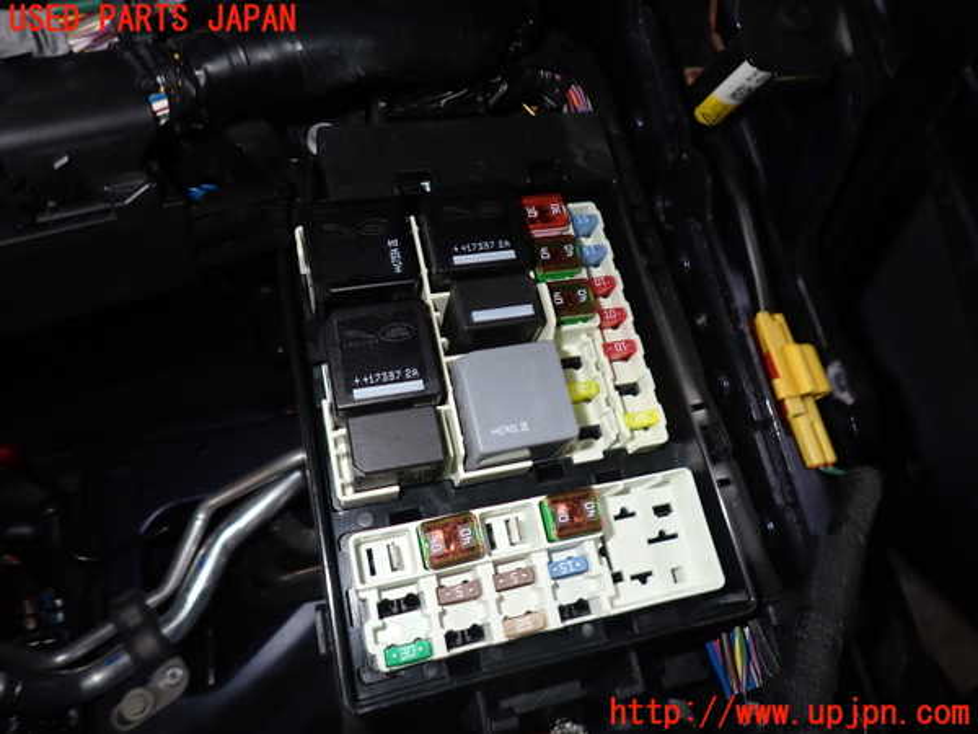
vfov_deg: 54.9
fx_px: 706
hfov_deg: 69.4
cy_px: 367
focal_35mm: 25
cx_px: 489
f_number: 5.6
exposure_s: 1/30
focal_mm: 4.5
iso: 200
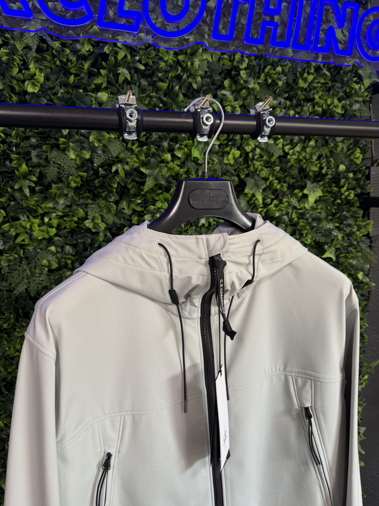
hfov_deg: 54.9
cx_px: 192
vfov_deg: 69.4
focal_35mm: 25
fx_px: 365
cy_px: 248
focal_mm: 6.76
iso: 160
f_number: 1.78
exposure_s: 1/84
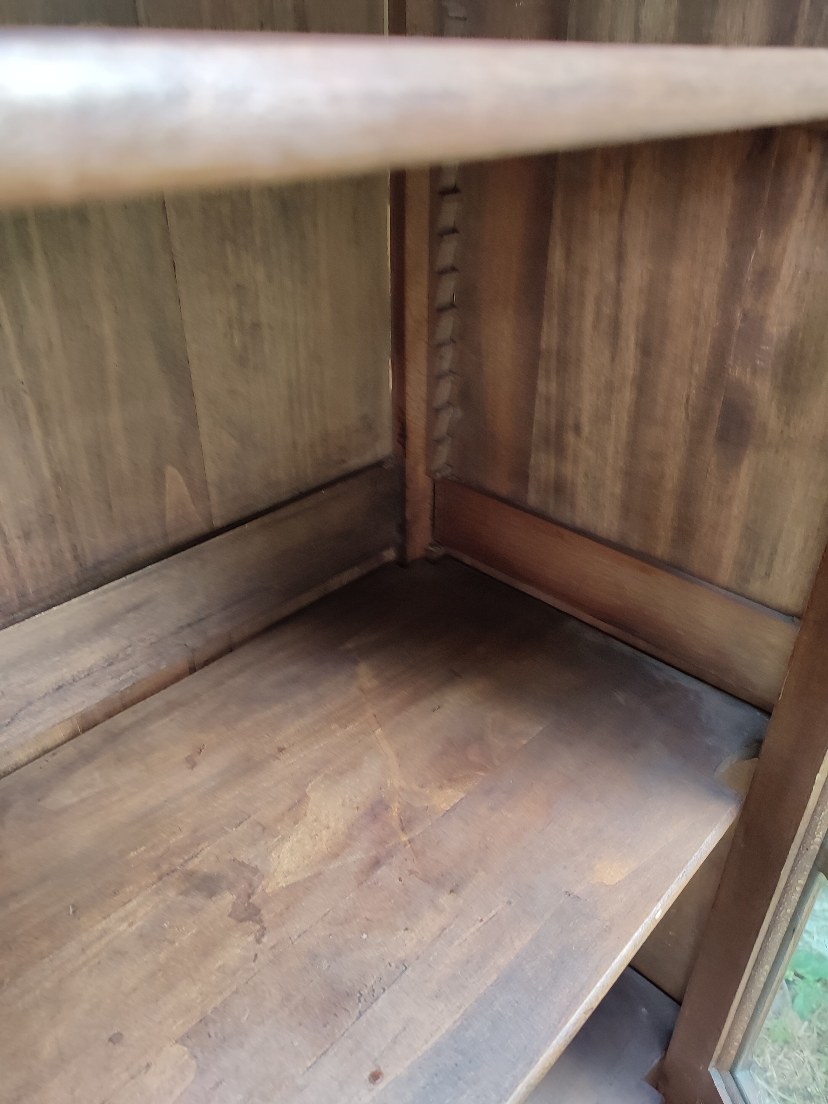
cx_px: 414
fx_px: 797
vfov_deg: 69.4
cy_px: 552
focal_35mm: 25
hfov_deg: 54.9
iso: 129
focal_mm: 6.04
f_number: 1.9
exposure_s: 1/33
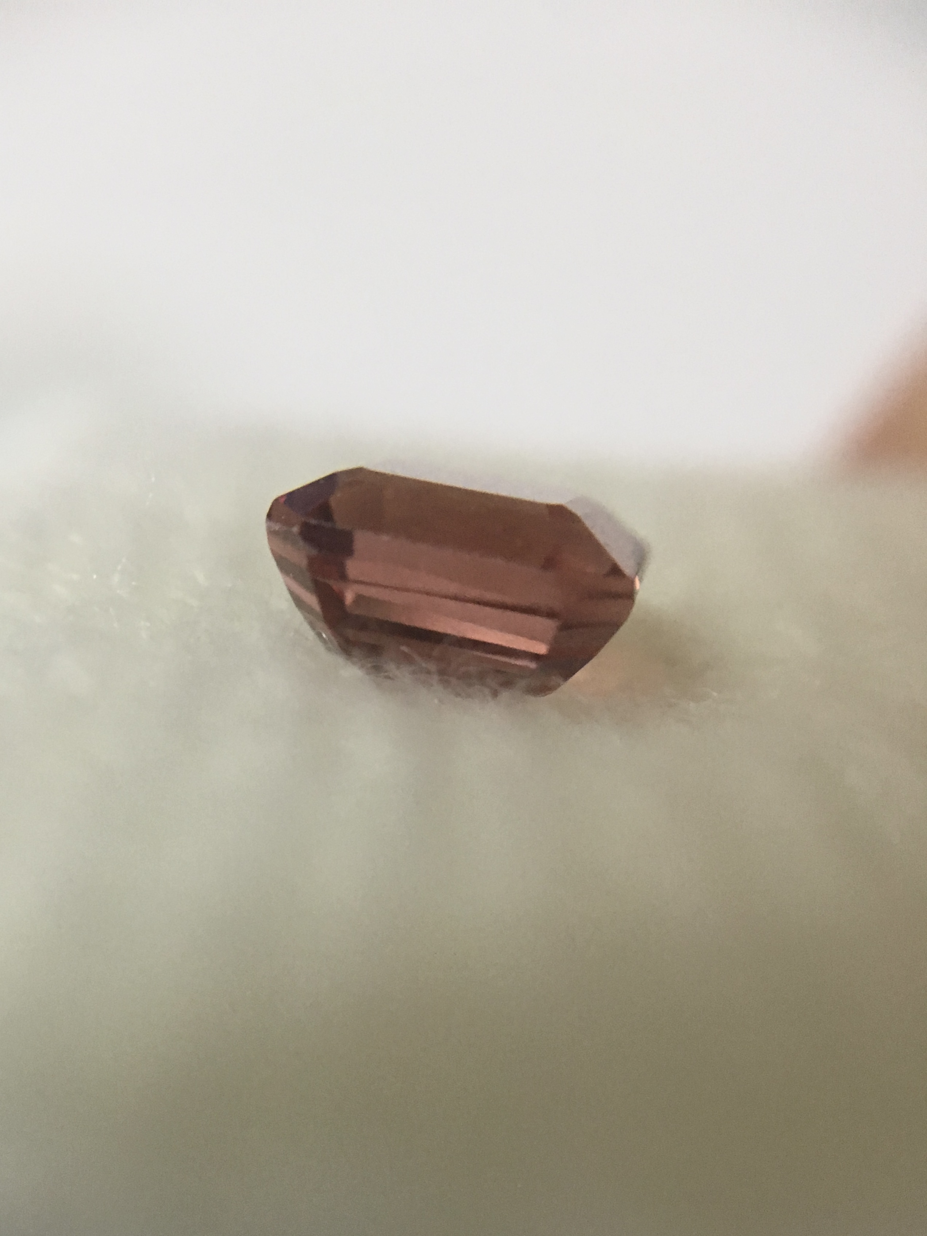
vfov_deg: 61.7
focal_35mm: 29
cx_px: 464
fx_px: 1035
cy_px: 618
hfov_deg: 48.2
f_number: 2.2
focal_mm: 4.15
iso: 200
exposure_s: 1/33
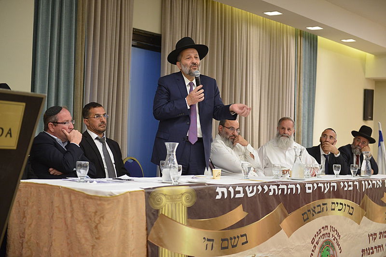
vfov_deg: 19.4
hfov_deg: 28.8
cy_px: 128
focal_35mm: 70
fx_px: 750
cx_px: 193
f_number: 2.8
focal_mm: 70
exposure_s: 1/60
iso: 2000
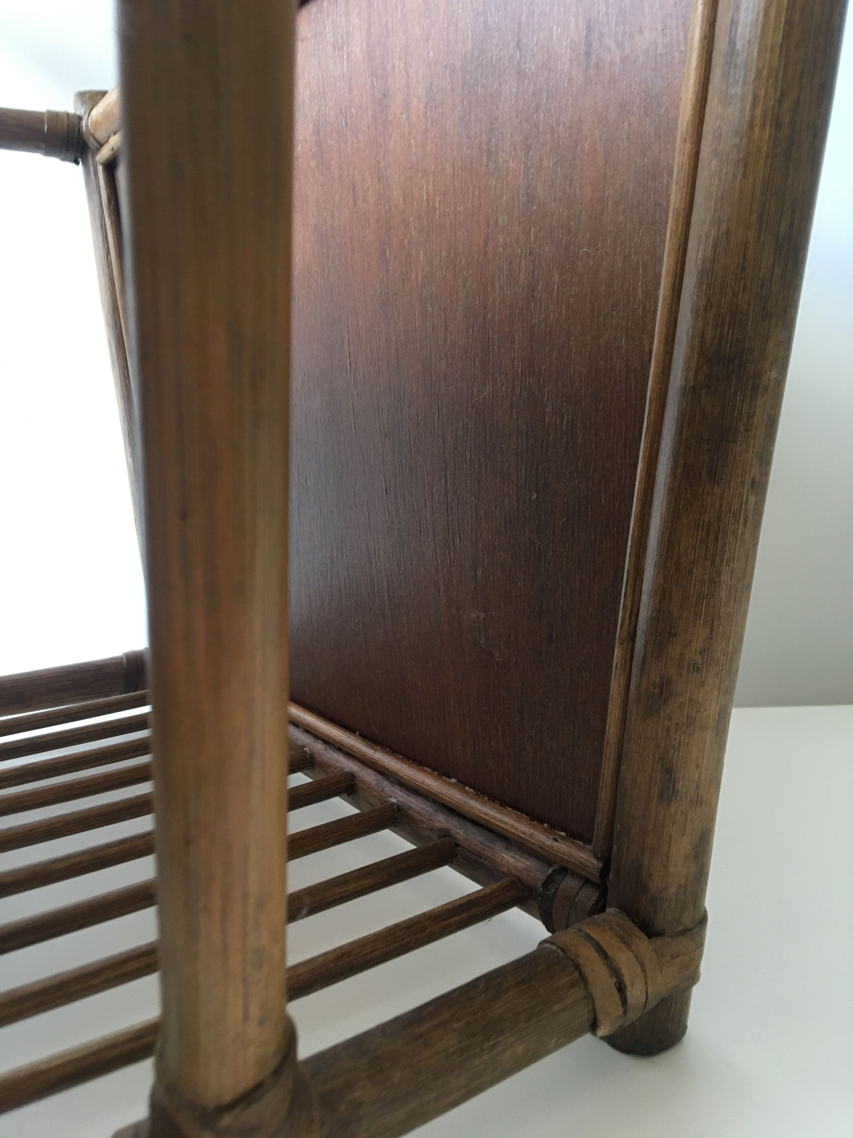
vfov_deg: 61.7
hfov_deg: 48.2
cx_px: 426
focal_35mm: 29
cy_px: 569
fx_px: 953
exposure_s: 1/30
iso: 125
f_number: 2.2
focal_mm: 4.15
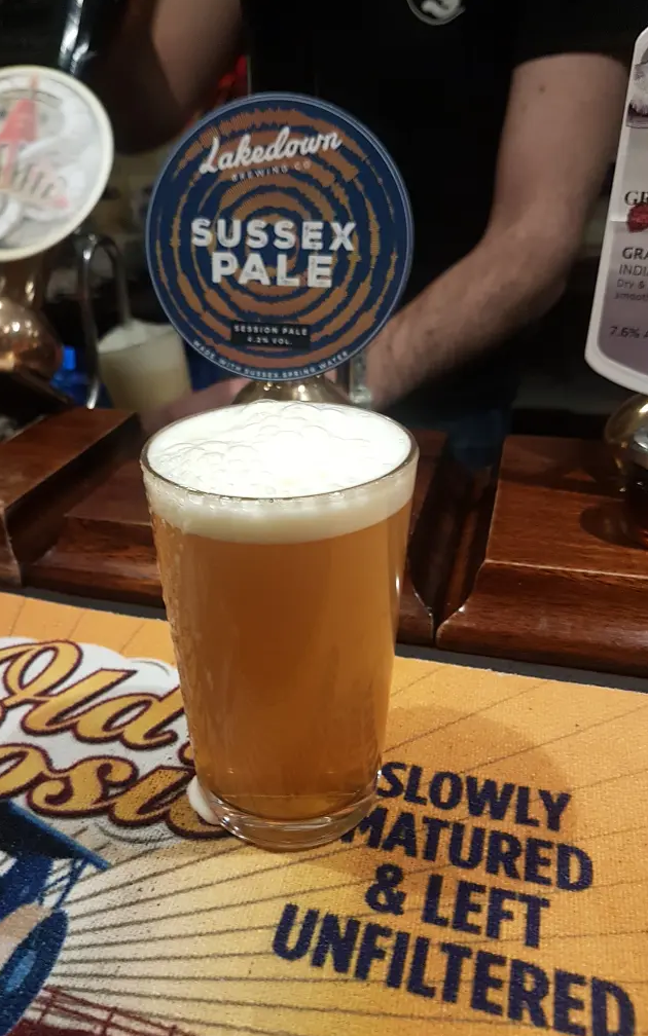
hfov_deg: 44.4
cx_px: 280
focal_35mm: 28
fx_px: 791
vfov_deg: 66.5
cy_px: 523
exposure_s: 1/50
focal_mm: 4.2
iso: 125
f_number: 1.7
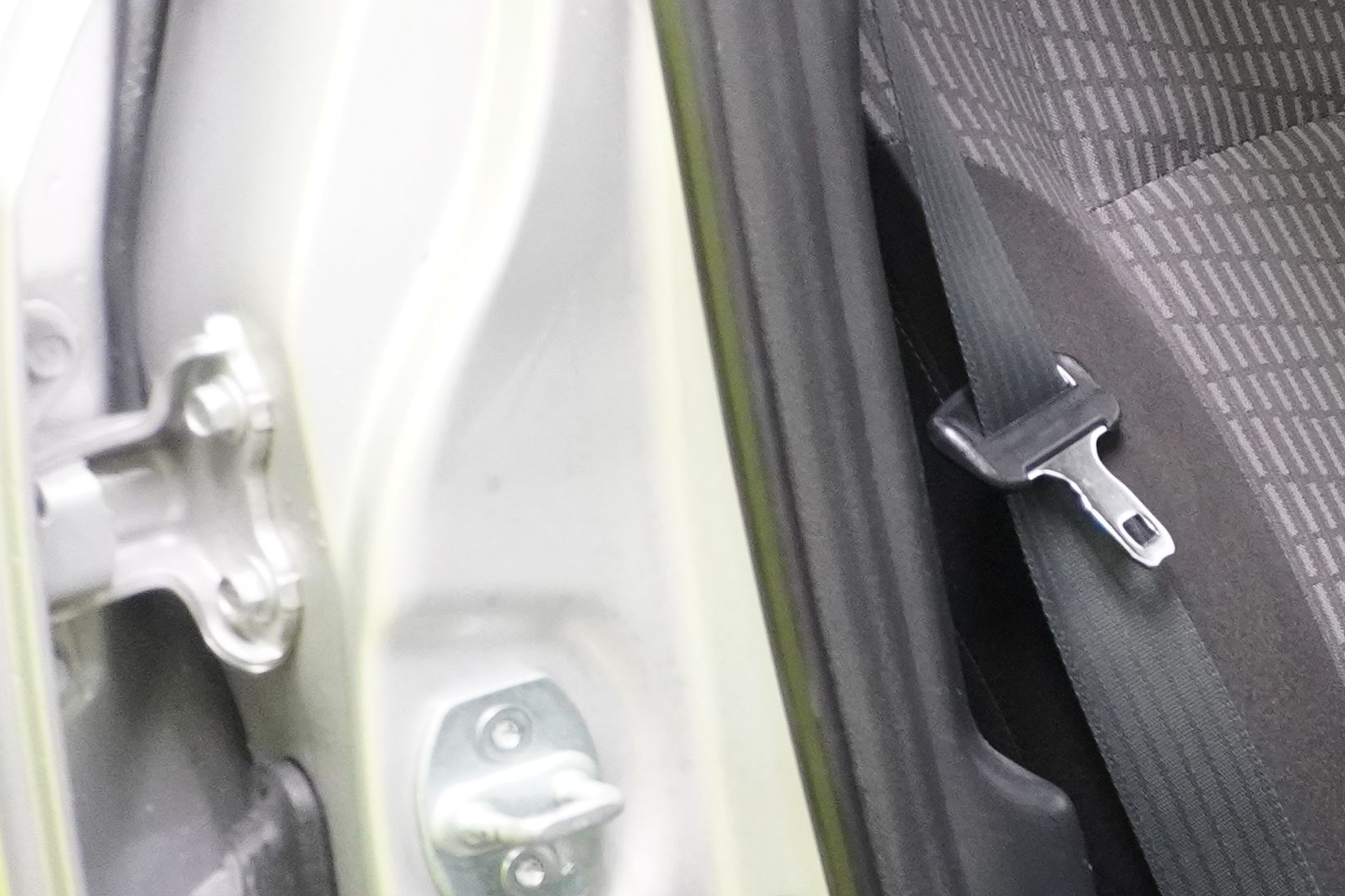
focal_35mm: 87
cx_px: 2310
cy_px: 302
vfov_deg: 15.7
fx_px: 3250
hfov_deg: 18.9
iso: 1600
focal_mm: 16
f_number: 3.5
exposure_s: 1/30
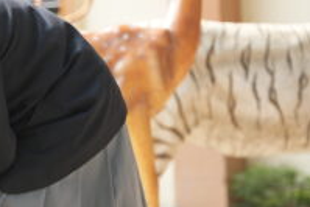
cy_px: 112
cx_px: -279
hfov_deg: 8.5
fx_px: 1991
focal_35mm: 231
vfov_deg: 6.0
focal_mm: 60
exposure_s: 1/250
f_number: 2.8
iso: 160
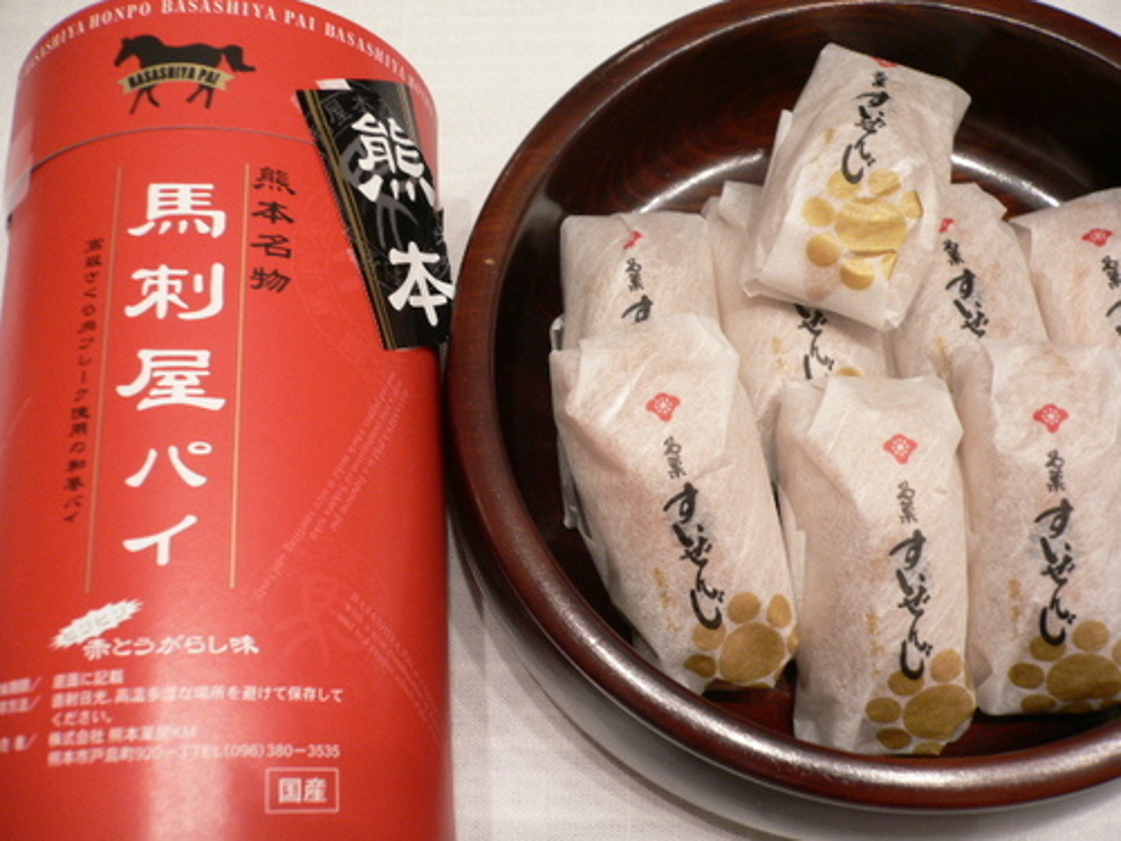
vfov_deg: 40.7
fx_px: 1133
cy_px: 420
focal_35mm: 35
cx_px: 560
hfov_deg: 52.6
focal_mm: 5.8
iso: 100
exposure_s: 1/8
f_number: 2.8
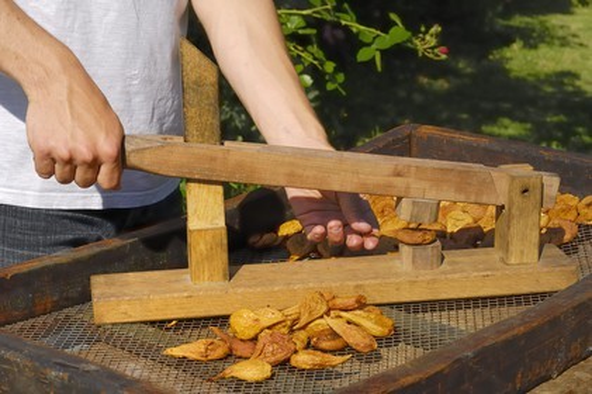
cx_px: 296
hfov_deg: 21.9
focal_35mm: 93
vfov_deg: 14.7
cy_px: 197
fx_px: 1528
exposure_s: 1/160
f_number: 11
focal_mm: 62
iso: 100
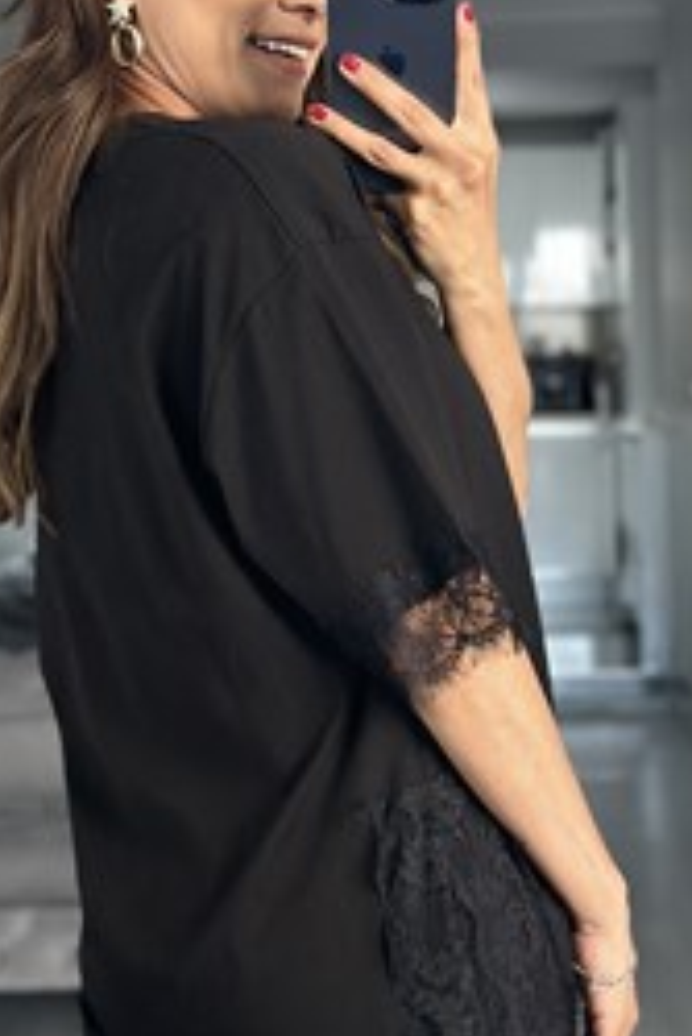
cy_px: 597
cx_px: 298
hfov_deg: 13.6
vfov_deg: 20.2
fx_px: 2908
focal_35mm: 101
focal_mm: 6.86
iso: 125
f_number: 1.78
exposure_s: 1/71
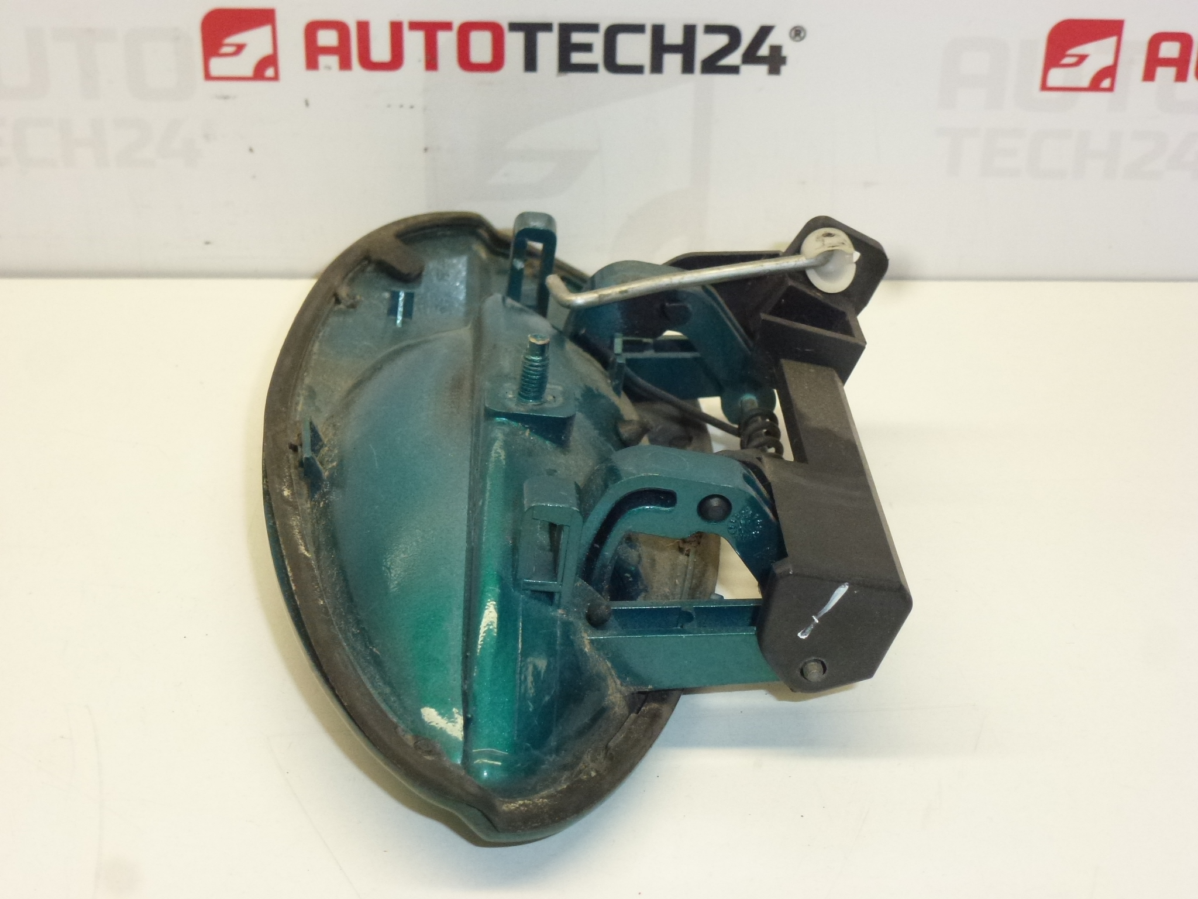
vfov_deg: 28.0
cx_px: 599
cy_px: 450
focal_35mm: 52
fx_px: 1800
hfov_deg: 36.8
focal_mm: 9.4
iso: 400
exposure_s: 1/160
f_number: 4.3
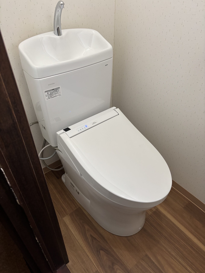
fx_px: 205
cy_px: 136
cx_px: 102
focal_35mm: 26
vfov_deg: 67.3
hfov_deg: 53.1
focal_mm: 5.96
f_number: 1.6
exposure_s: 1/50
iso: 320
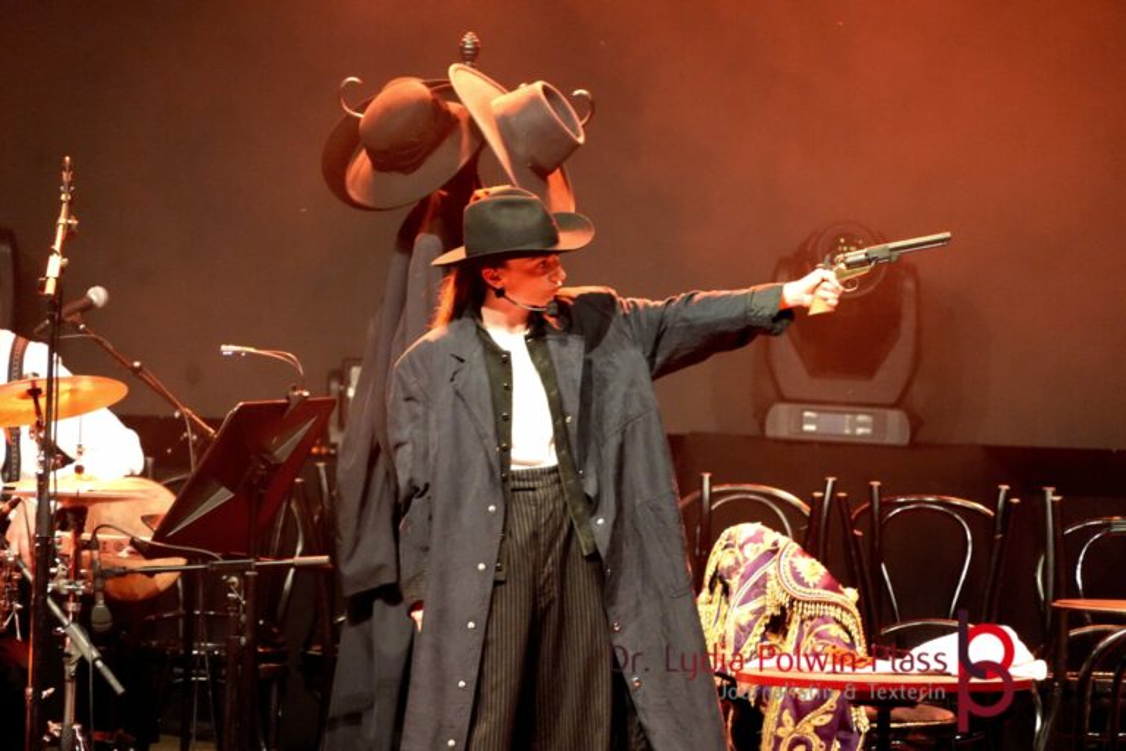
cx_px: 563
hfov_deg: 4.6
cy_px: 376
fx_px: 14074
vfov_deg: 3.1
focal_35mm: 450
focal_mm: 300
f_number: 6.3
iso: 6400
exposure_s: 1/40
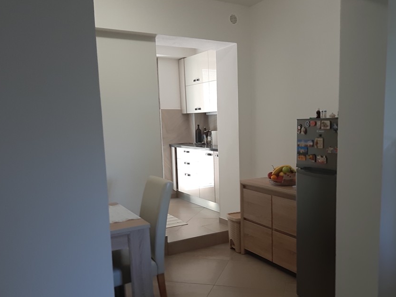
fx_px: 377
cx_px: 221
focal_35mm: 33
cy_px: 175
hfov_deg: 55.2
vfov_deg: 42.8
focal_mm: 3.93
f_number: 1.7
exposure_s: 1/25
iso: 64
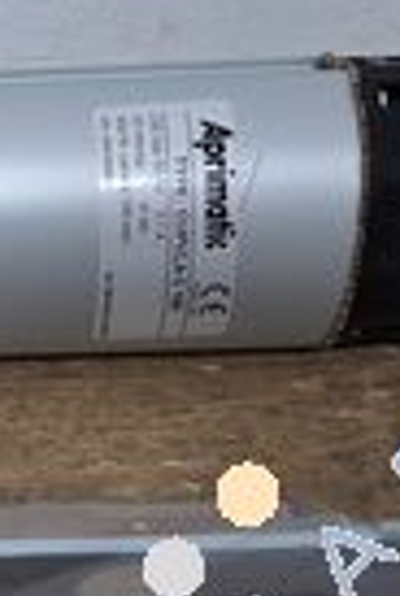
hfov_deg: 14.8
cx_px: -187
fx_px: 1443
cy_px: 450
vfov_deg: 23.1
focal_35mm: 87
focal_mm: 5.54
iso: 250
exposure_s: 1/33
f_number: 1.8
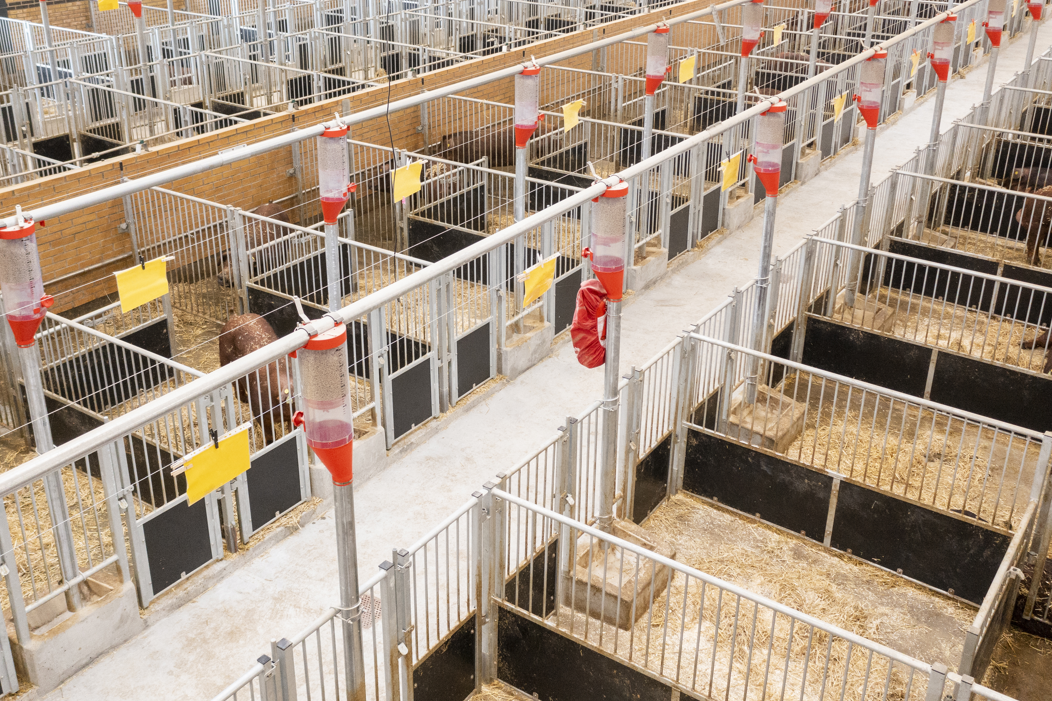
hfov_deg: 51.9
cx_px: 511
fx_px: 1081
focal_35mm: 37
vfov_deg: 35.8
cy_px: 278
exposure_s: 1/50
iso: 800
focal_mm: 10.26
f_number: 2.8
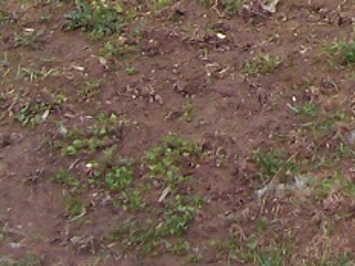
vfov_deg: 7.8
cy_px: -384
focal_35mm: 177
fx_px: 1815
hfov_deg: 10.5
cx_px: 627
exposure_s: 1/637
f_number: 2.7
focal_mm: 6
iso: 80
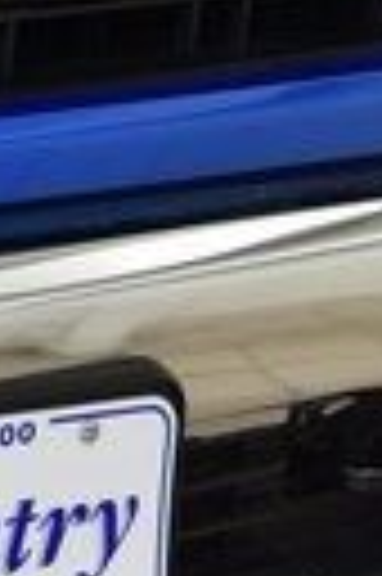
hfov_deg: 5.2
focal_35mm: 255
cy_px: 155
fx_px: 4069
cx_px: -598
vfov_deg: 8.1
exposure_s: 1/15
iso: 450
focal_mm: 34
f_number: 6.3
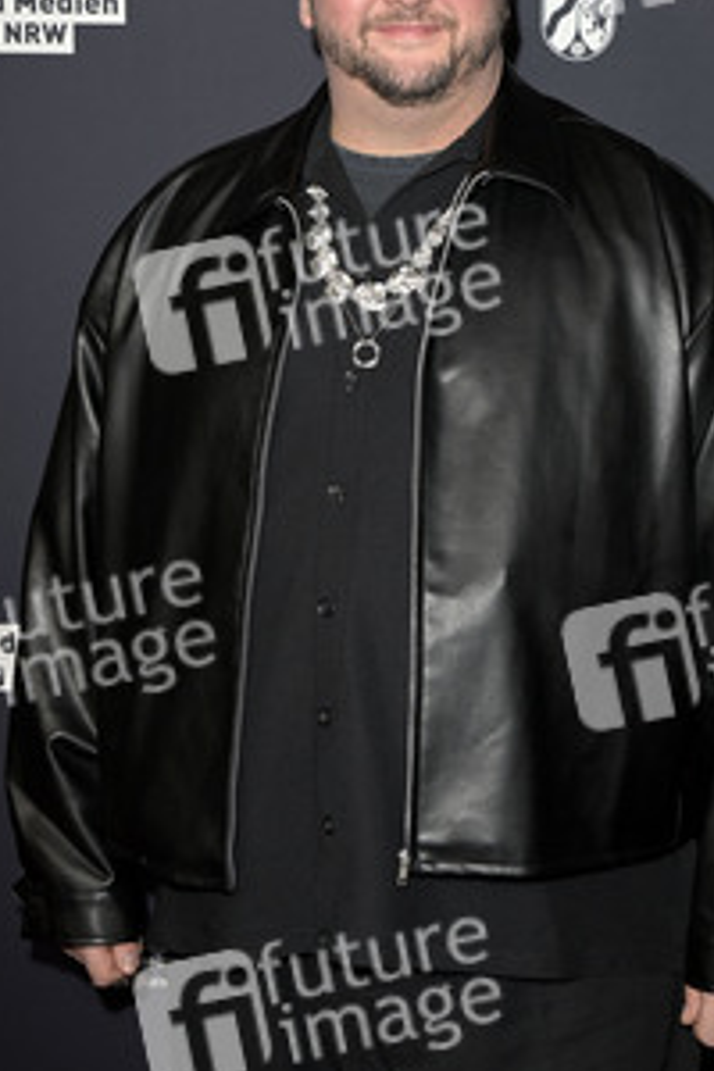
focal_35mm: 80
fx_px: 2380
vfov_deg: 25.3
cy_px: 468
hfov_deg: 17.1
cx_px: 421
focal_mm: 60
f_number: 5
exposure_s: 1/250
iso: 1000
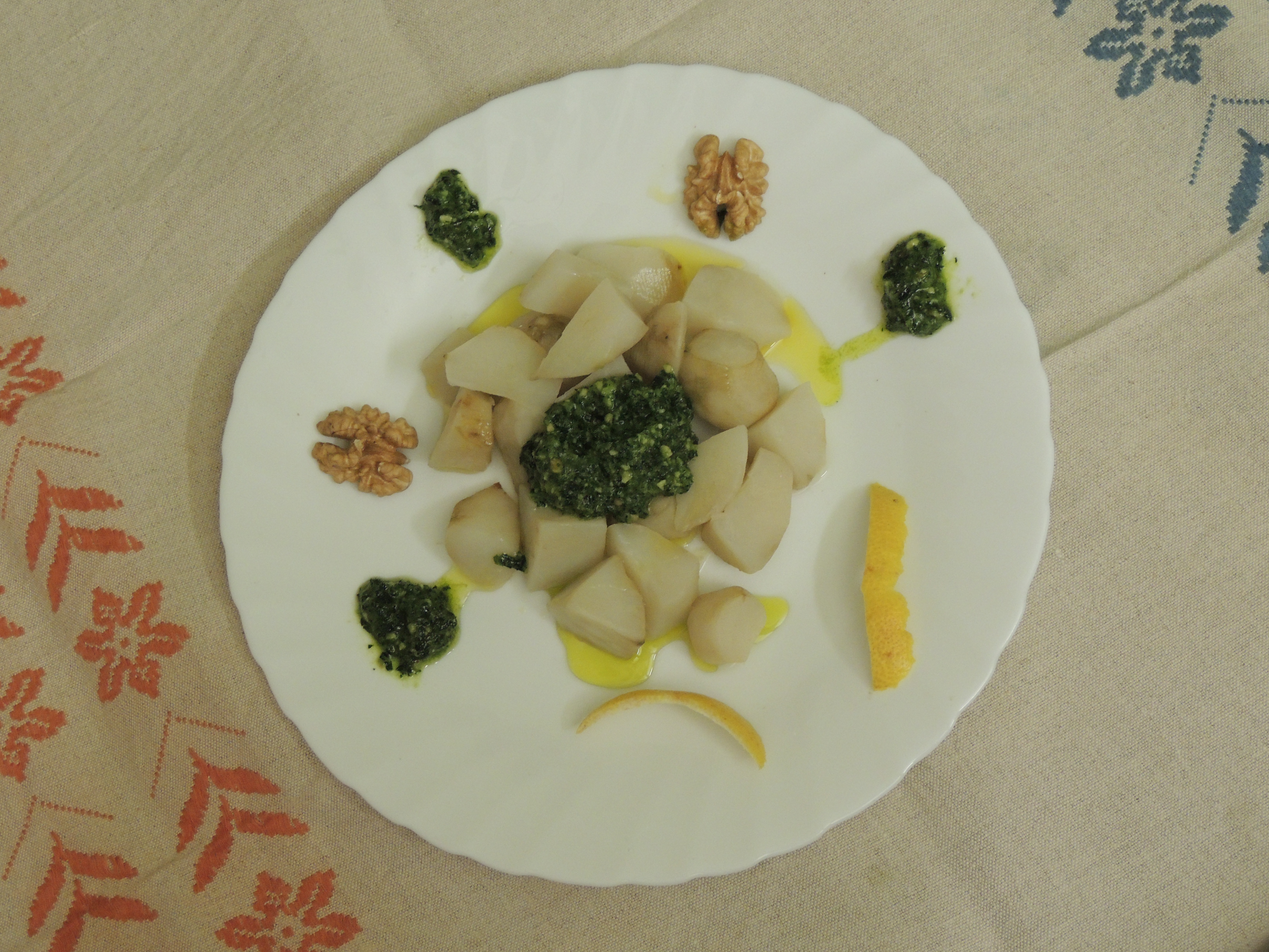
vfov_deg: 29.1
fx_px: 1833
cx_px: 634
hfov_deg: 38.2
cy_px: 476
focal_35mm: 50
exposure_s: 1/13
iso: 450
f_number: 3.6
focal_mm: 8.9
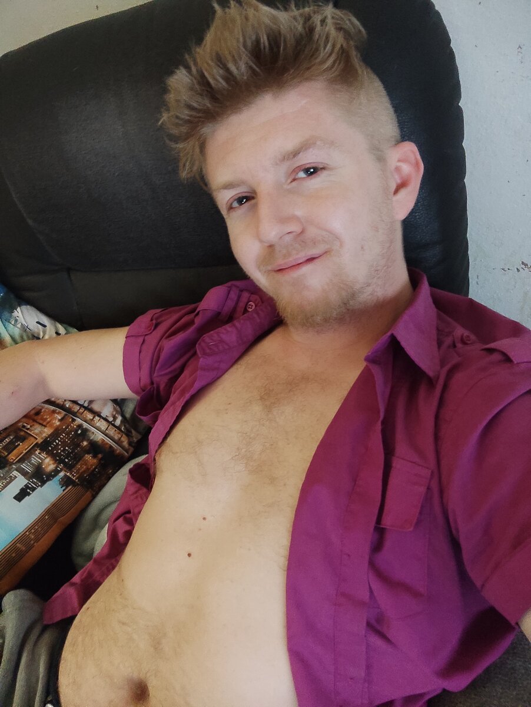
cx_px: 266
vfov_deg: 81.7
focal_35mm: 20
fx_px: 408
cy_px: 354
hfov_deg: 66.0
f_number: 2.45
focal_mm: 3.49
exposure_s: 1/20
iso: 480
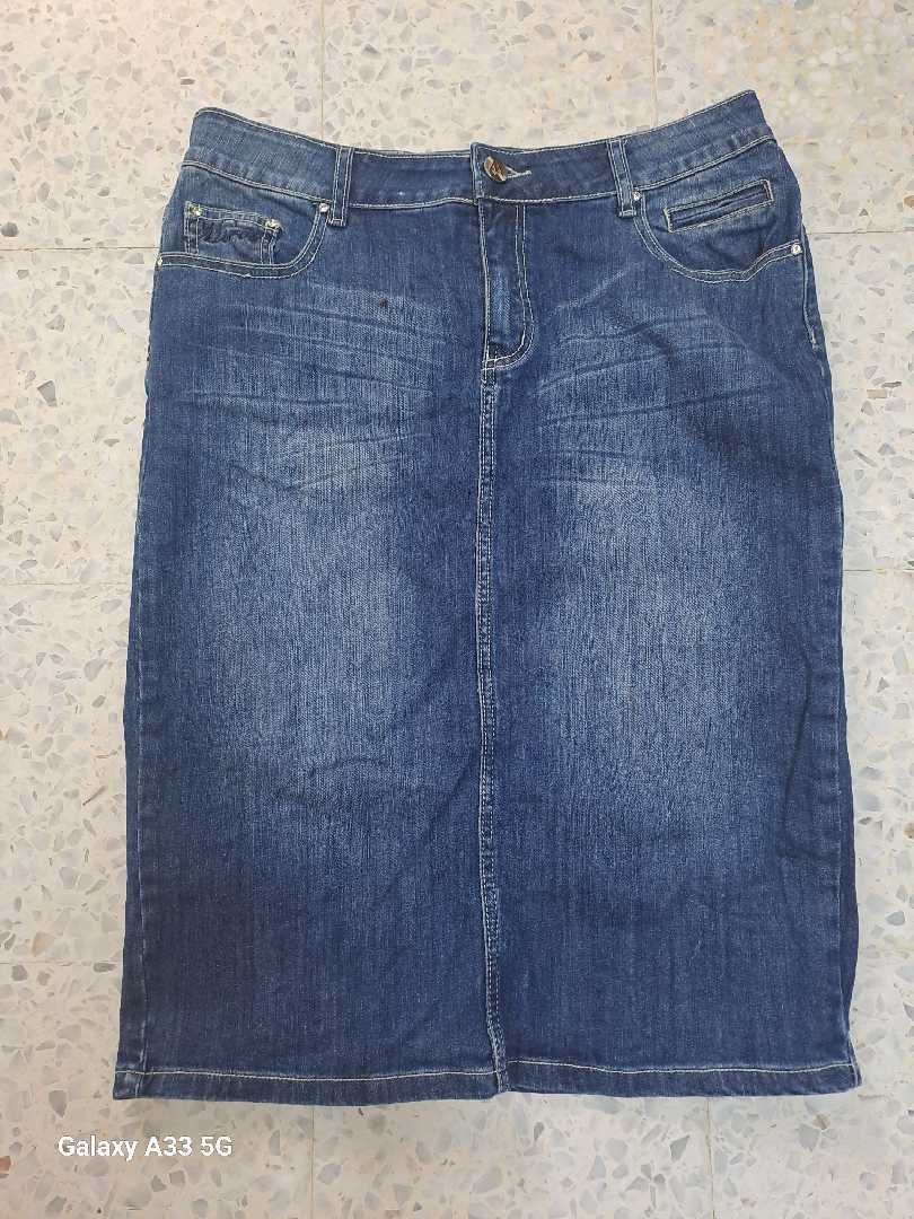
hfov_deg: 54.9
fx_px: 880
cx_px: 457
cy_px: 610
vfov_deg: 69.4
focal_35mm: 25
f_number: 1.8
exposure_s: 1/50
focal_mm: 4.65
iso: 400
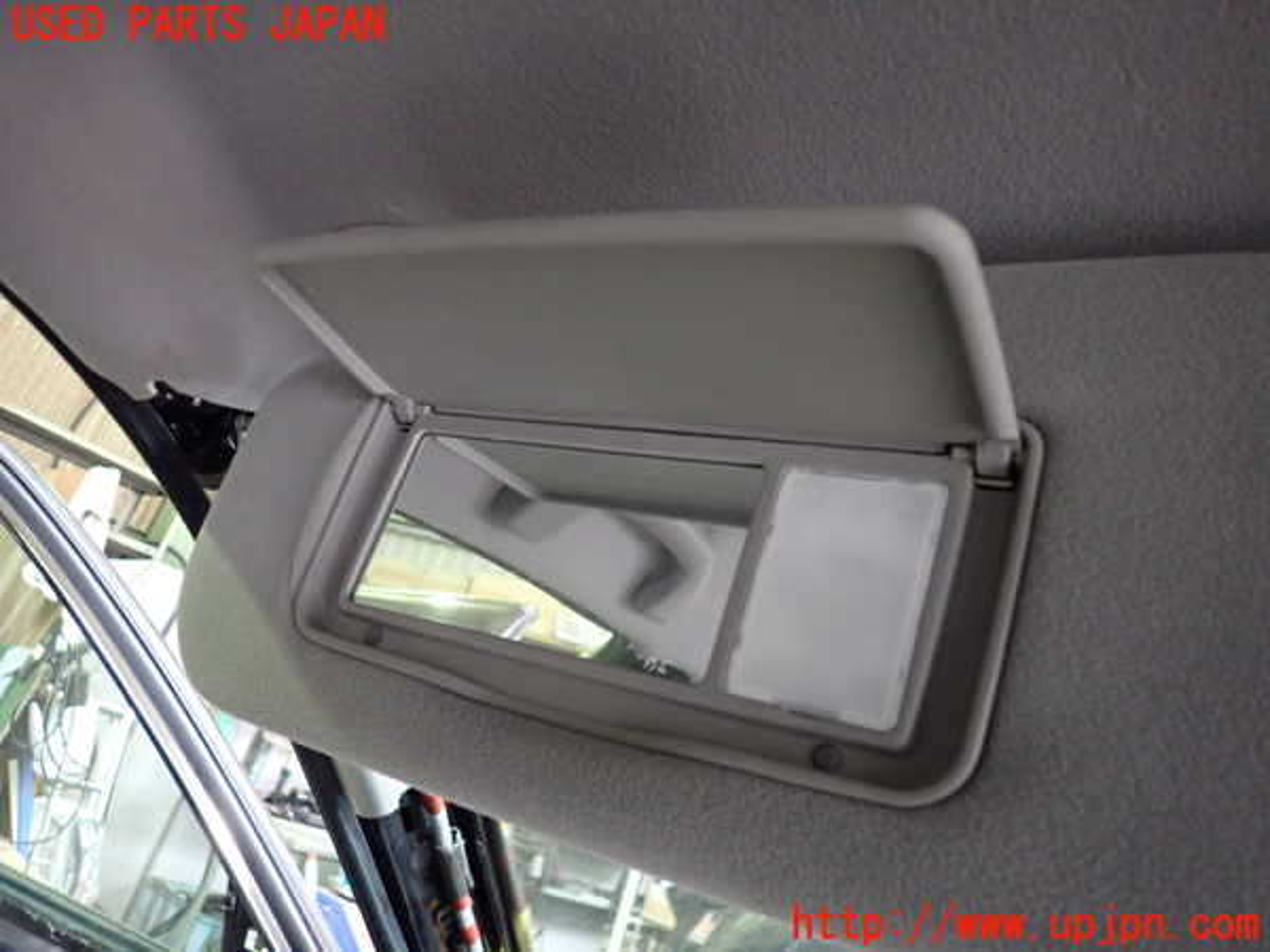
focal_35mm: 25
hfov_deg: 69.4
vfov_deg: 54.9
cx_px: 635
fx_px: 917
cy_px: 476
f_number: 2
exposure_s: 1/30
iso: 800
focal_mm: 4.5
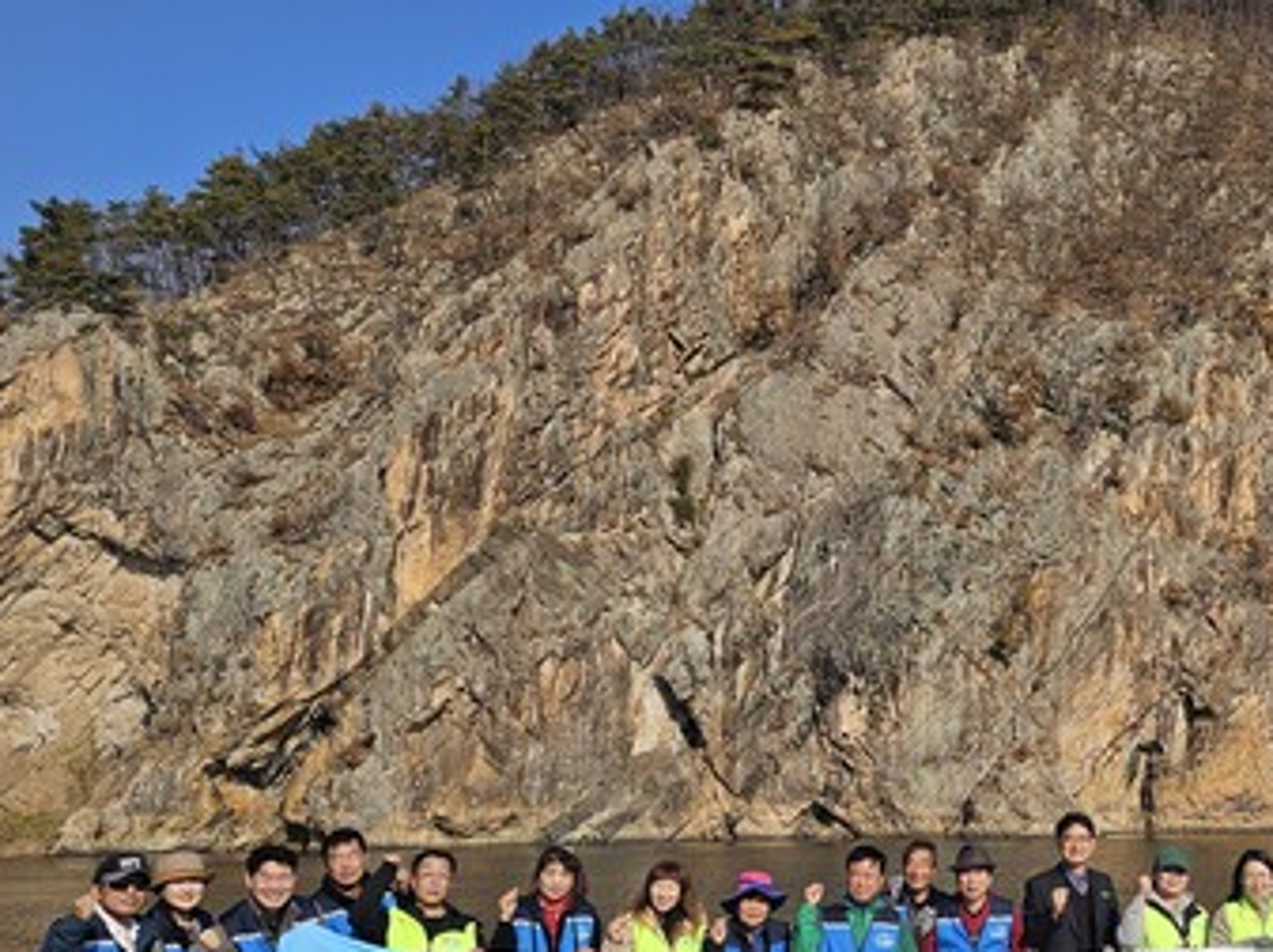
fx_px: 1506
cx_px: 967
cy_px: 695
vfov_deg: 34.5
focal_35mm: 41
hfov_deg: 44.2
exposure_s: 1/1073
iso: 10
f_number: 1.7
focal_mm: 6.3
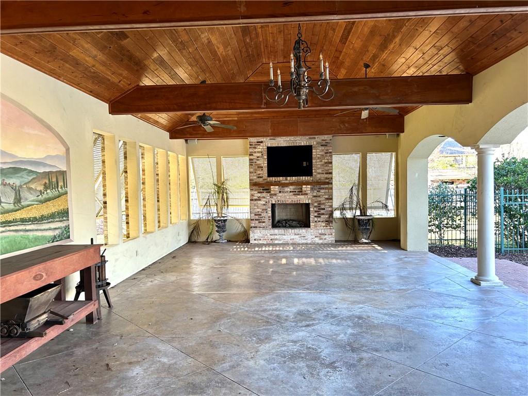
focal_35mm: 26
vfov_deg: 53.1
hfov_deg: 67.3
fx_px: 397
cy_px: 198
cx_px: 264
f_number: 1.5
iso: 64
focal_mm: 5.7
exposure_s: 1/121
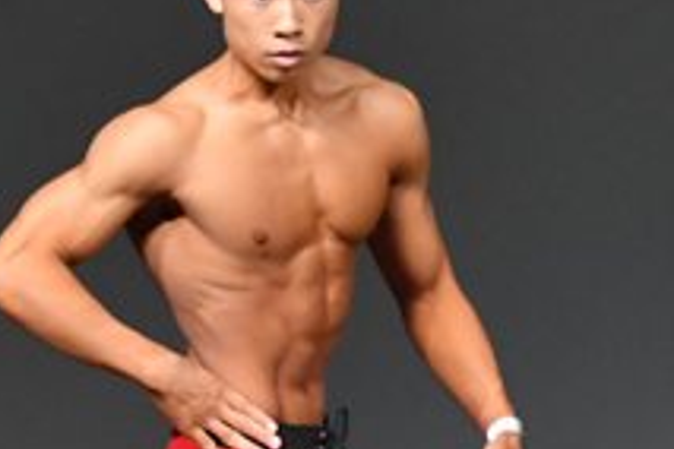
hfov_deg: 1.8
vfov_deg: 1.2
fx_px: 21454
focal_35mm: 1146
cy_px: 525
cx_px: -369
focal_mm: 210
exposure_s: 1/400
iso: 5000
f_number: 5.6
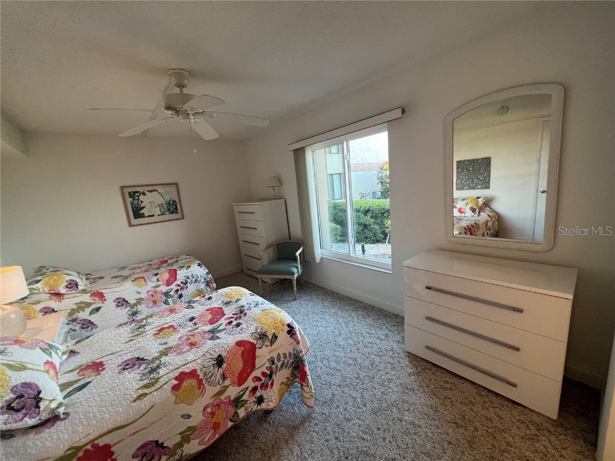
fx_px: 231
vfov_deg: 89.9
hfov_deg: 106.2
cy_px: 230
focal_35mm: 13
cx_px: 308
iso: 125
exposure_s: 1/120
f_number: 1.8
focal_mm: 1.57
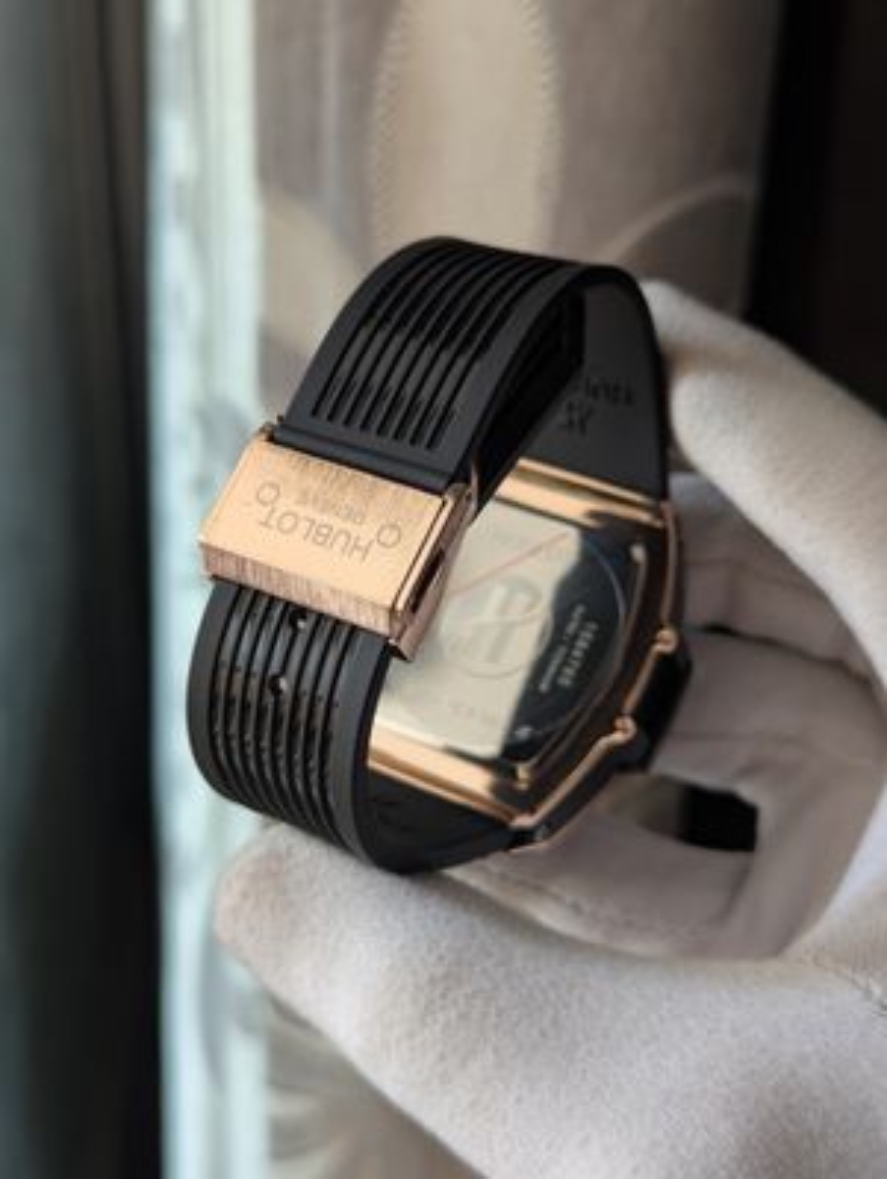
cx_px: 444
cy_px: 590
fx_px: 1636
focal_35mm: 48
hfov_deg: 30.3
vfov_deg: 39.6
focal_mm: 6.81
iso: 180
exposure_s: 1/213
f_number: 1.85
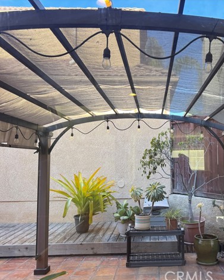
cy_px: 142
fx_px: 265
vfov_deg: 55.7
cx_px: 162
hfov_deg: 44.6
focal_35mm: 32
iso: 50
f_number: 1.78
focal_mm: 6.76
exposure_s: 1/130
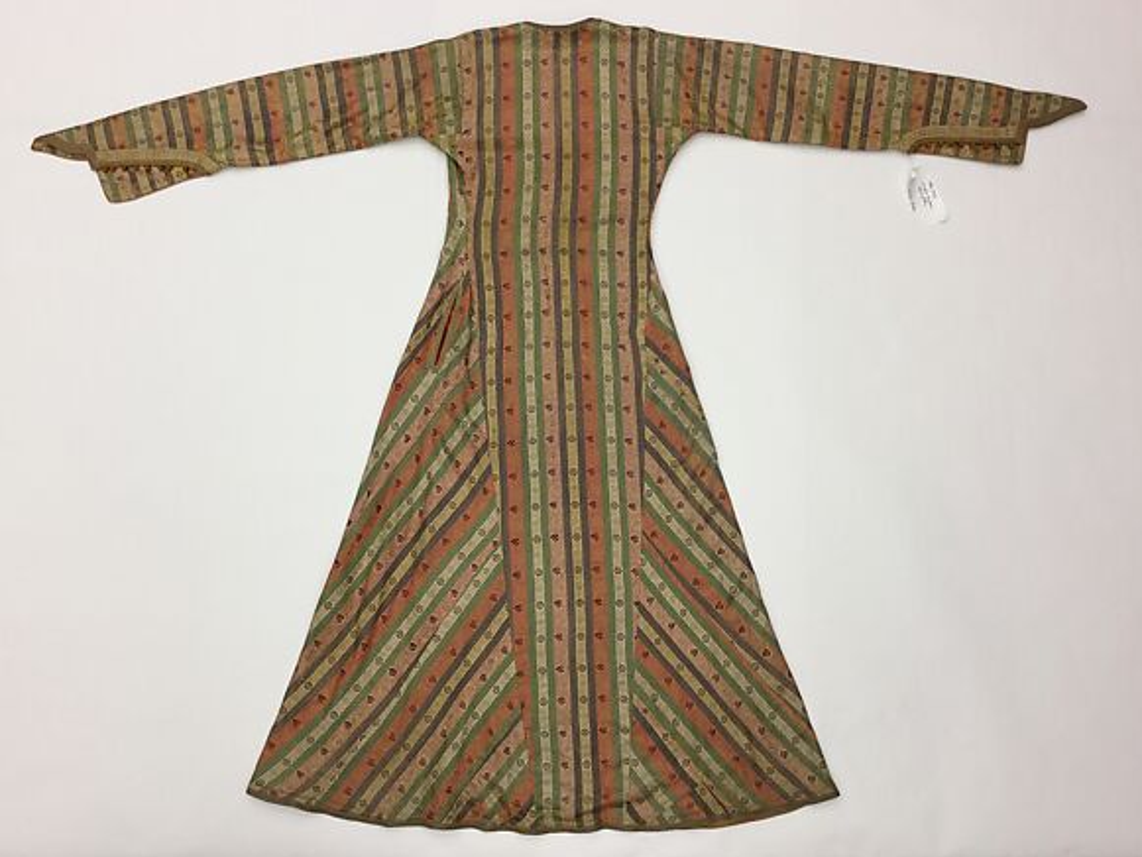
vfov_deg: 44.2
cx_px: 558
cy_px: 427
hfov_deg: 56.8
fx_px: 1056
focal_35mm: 32
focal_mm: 3.3
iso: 25
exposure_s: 1/60
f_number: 2.4
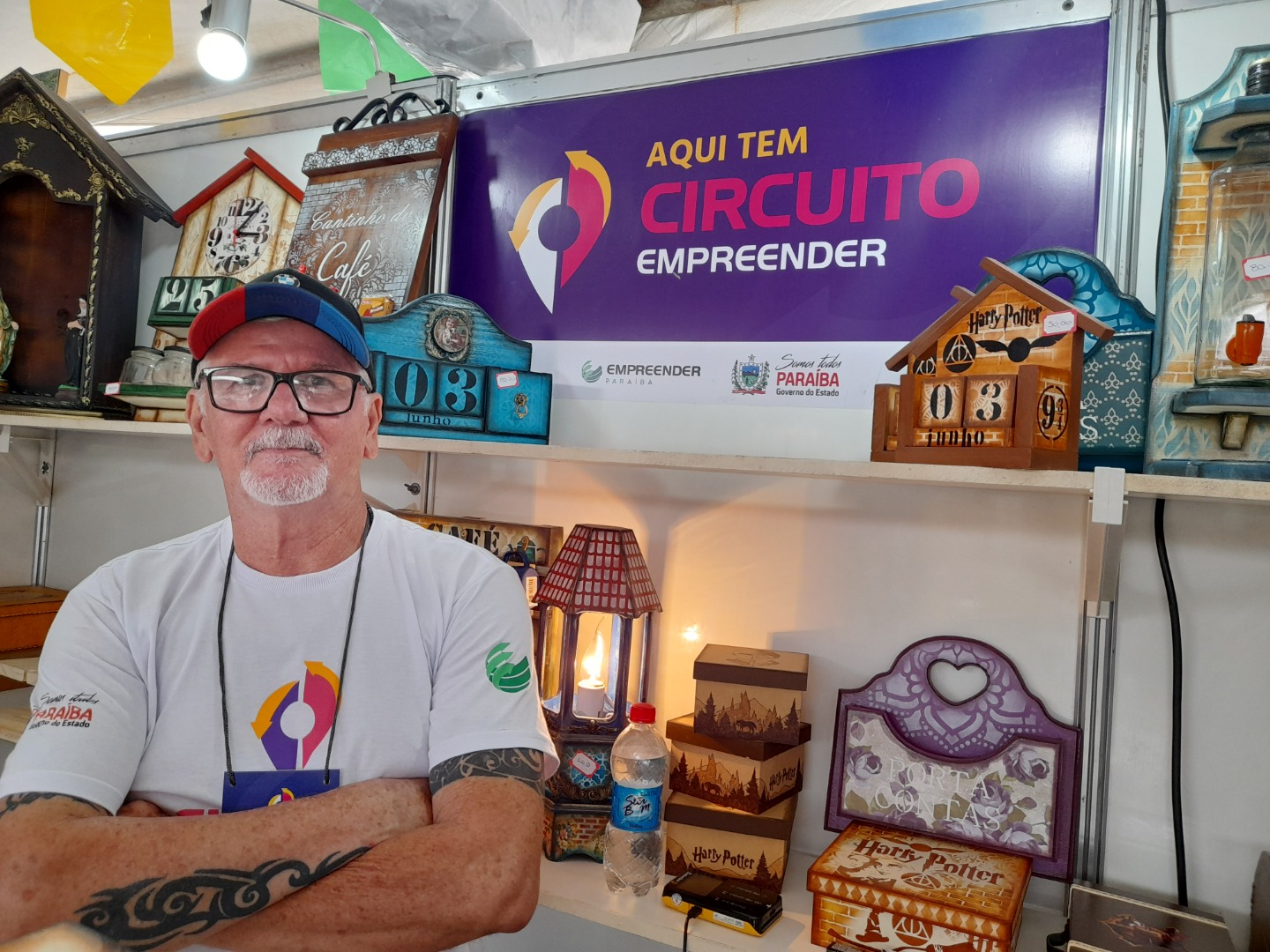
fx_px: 917
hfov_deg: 69.4
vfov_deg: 54.9
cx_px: 635
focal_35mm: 25
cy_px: 476
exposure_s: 1/60
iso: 100
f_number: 2
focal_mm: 4.6
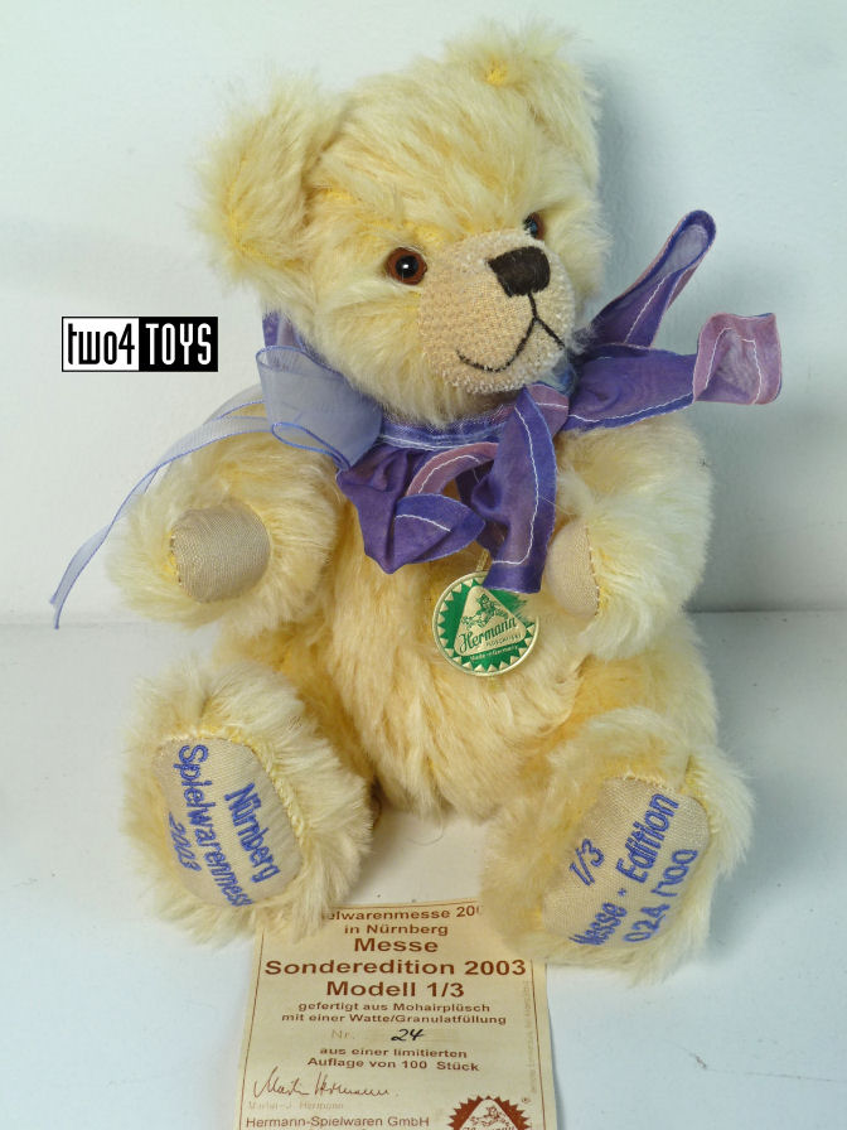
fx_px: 1794
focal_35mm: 55
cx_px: 424
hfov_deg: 26.6
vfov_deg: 34.9
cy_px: 565
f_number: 3.9
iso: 100
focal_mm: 9.1
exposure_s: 1/40
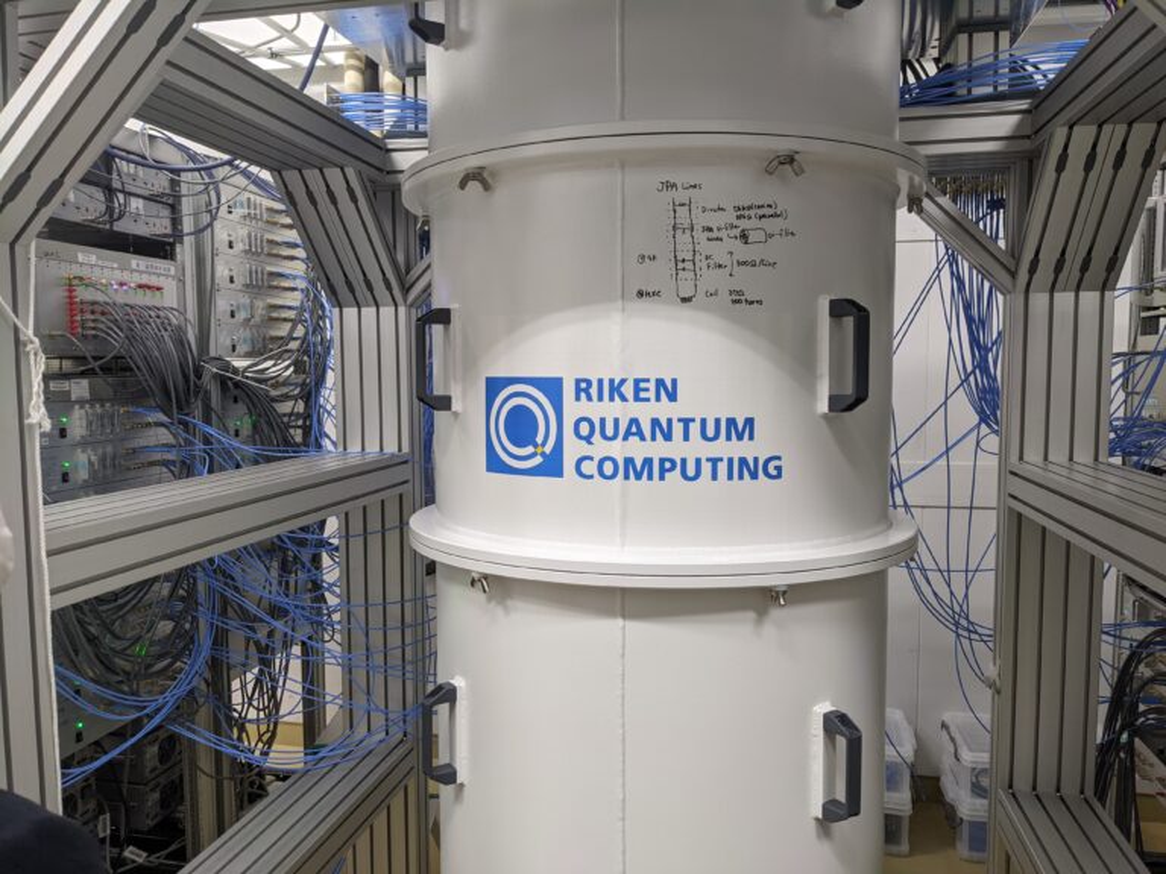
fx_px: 909
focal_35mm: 27
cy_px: 437
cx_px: 583
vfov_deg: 51.4
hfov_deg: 65.3
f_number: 1.73
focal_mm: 4.38
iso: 56
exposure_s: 1/25
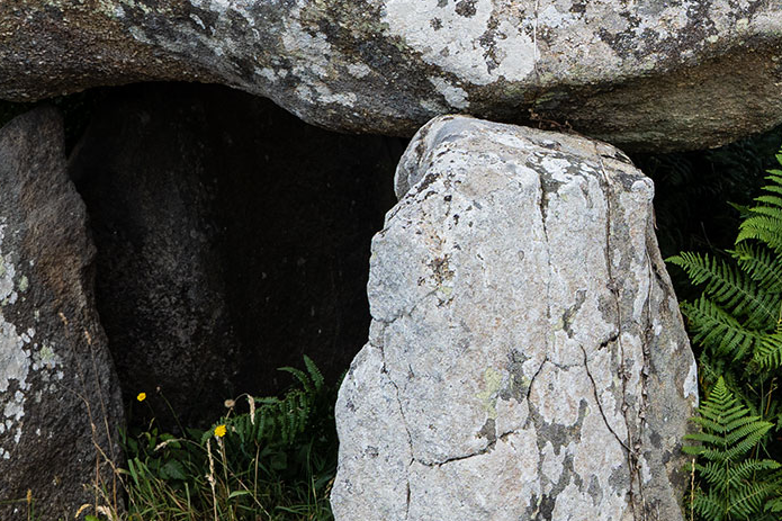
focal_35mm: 115
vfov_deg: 11.8
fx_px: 2501
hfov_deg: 17.3
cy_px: 2
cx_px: 830
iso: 100
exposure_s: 1/400
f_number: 5.6
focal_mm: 24.7
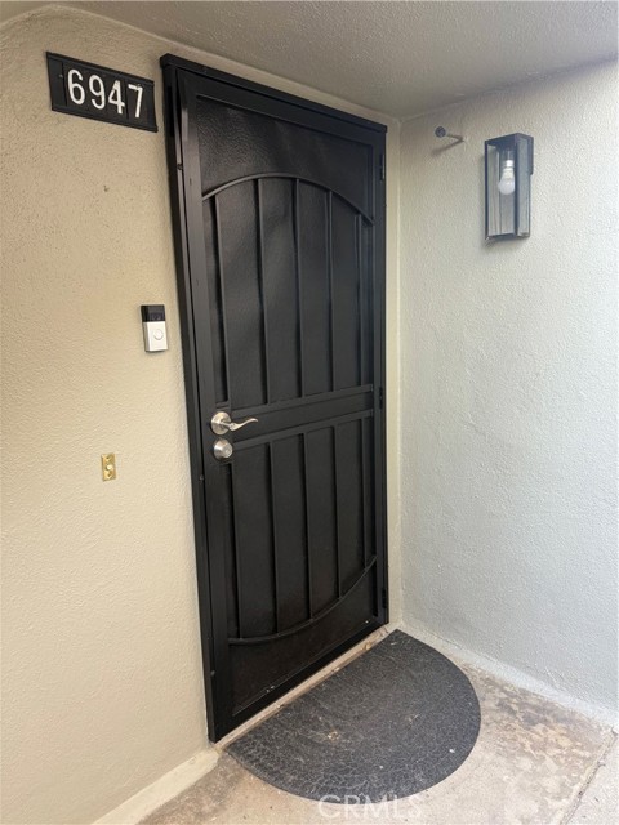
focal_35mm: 24
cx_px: 310
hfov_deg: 56.8
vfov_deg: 71.6
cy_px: 412
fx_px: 572
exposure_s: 1/108
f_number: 1.78
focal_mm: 6.76
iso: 200
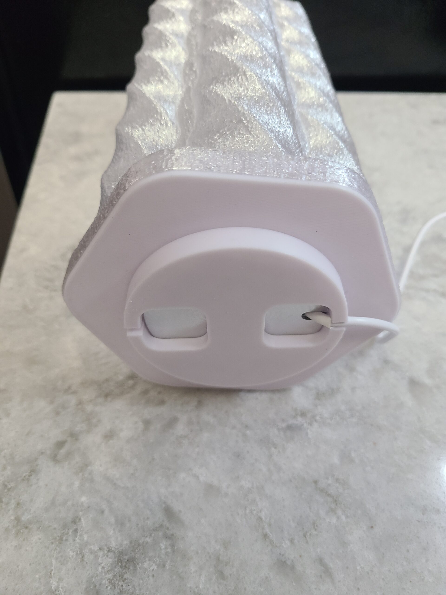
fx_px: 447
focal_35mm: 26
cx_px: 223
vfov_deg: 67.3
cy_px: 298
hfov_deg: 53.1
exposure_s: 1/40
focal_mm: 5.4
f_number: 1.8
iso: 400
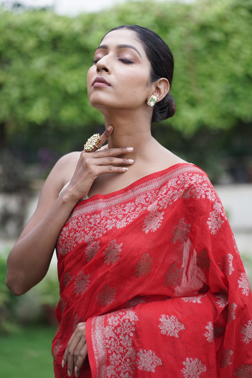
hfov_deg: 16.1
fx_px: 892
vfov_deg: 23.9
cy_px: 189
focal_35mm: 85
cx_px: 126
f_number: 2.5
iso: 125
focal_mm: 85
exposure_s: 1/400
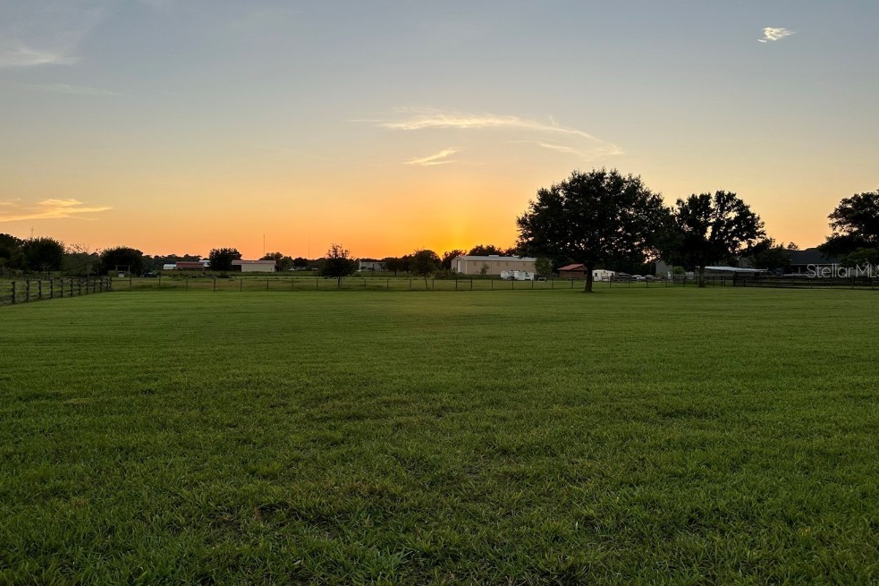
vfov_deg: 49.5
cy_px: 270
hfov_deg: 69.4
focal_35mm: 26
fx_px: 635
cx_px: 433
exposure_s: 1/1119
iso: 80
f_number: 1.78
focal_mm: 6.86
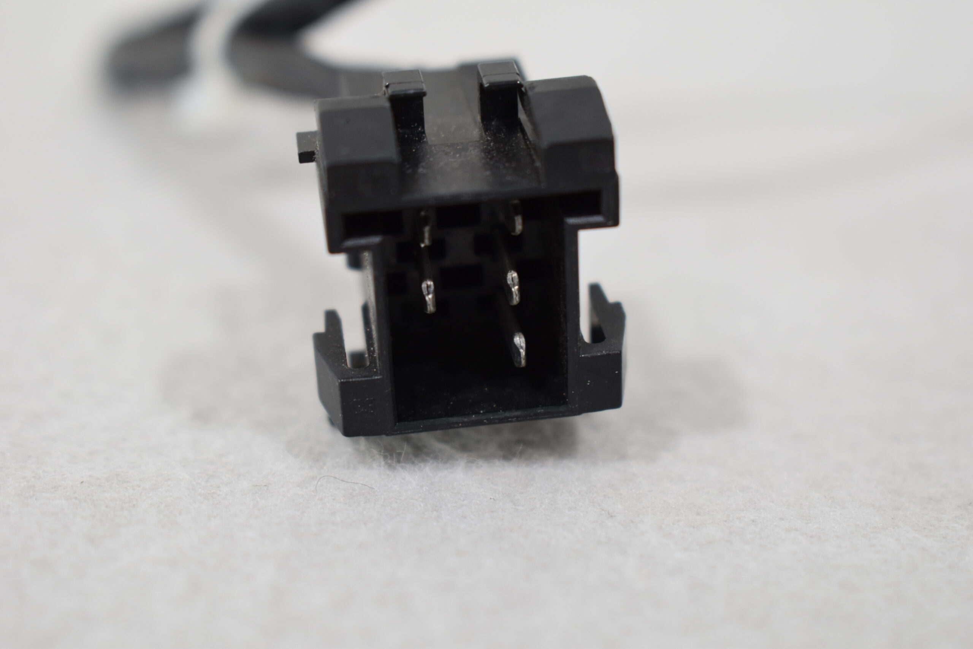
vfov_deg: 19.7
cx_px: 486
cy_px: 324
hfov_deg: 29.2
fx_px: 1865
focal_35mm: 69
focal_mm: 46
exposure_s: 1/60
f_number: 5.6
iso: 500
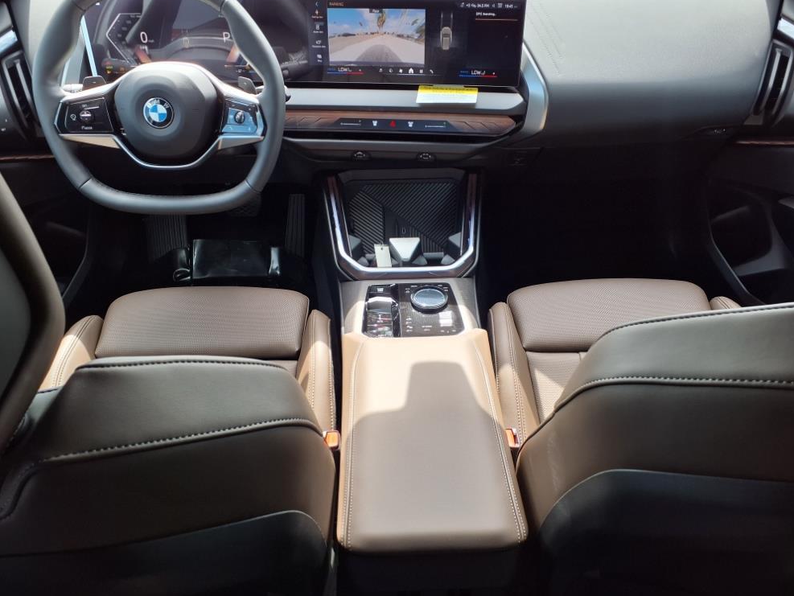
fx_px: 642
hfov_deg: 63.4
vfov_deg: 49.8
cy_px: 296
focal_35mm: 28
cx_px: 398
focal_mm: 3.58
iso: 40
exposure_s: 1/143
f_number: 1.9
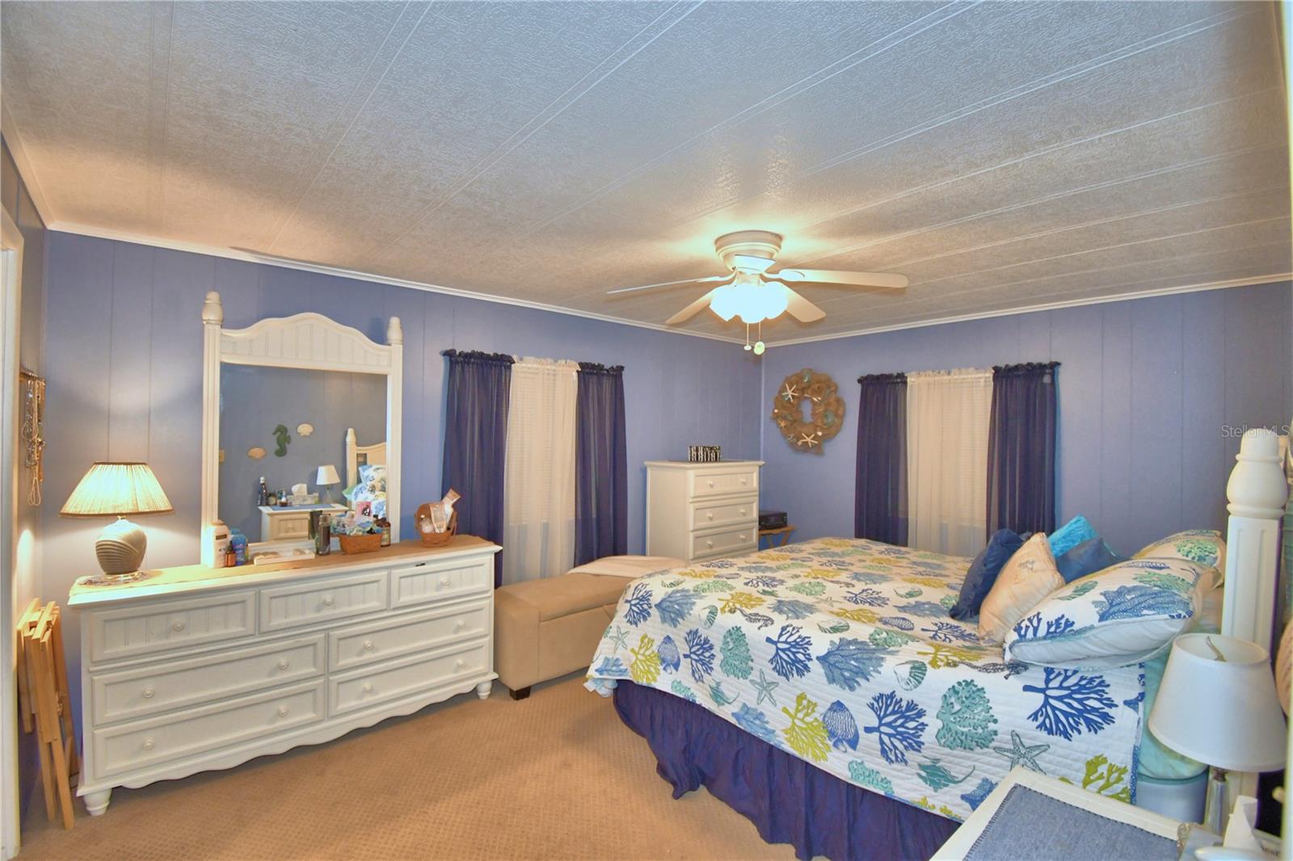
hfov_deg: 100.4
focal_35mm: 15
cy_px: 430
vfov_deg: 77.3
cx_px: 646
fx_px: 539
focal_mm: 10
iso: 1000
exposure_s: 1/30
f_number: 4.5
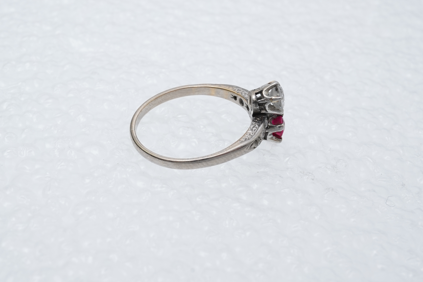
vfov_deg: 24.6
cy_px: 134
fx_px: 646
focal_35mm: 55
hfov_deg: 36.2
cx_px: 184
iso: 500
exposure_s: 1/100
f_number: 22
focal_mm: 30
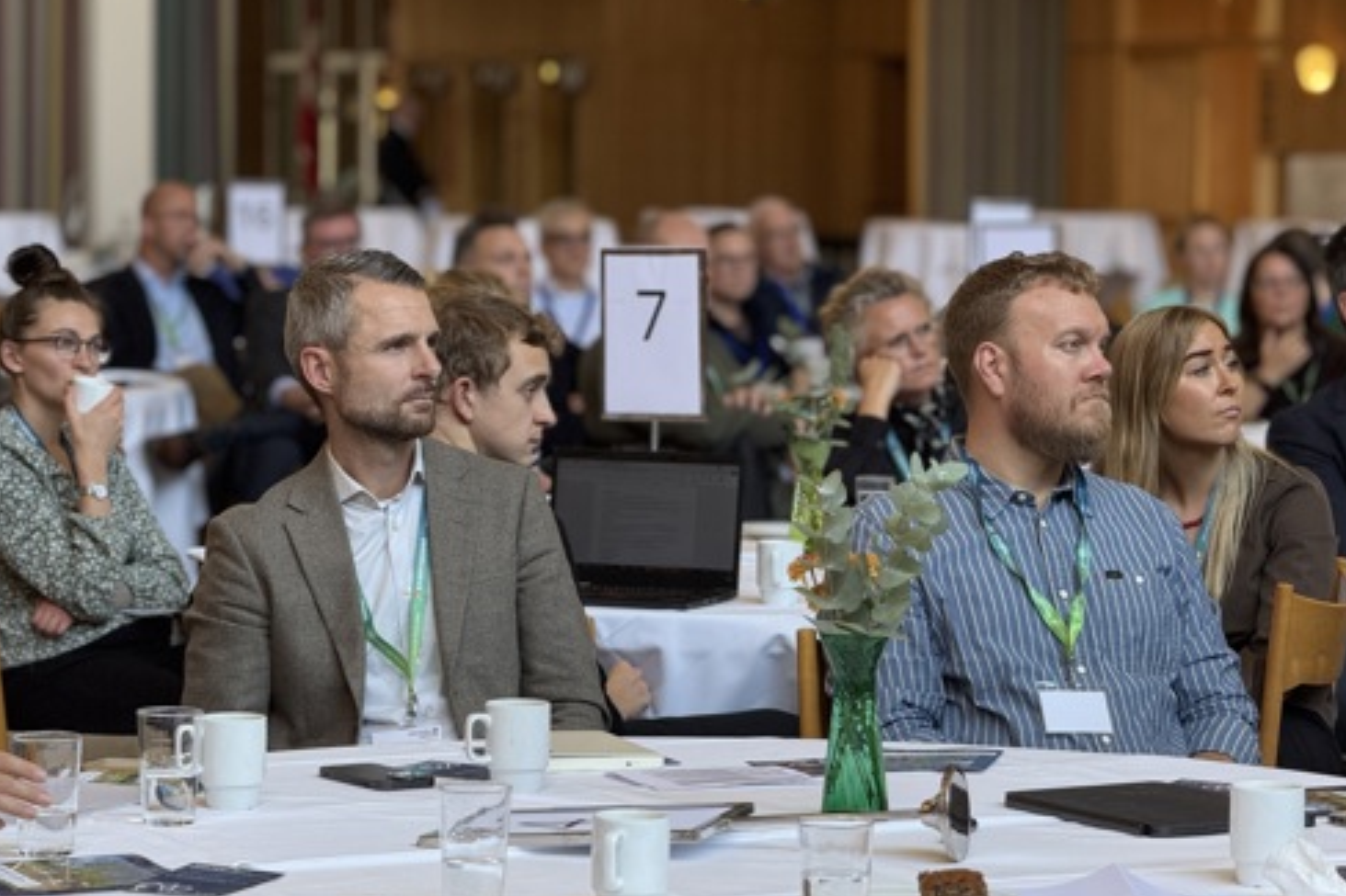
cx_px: 673
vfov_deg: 10.7
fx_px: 4784
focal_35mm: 128
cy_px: 498
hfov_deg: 16.0
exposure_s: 1/100
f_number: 2.8
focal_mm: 15.66
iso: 320
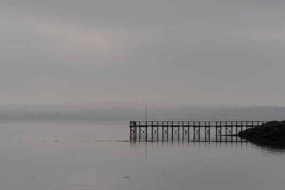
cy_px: 95
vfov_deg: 6.9
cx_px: 142
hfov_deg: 10.3
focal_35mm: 200
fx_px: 1583
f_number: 13
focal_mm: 200
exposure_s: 1/200
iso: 200
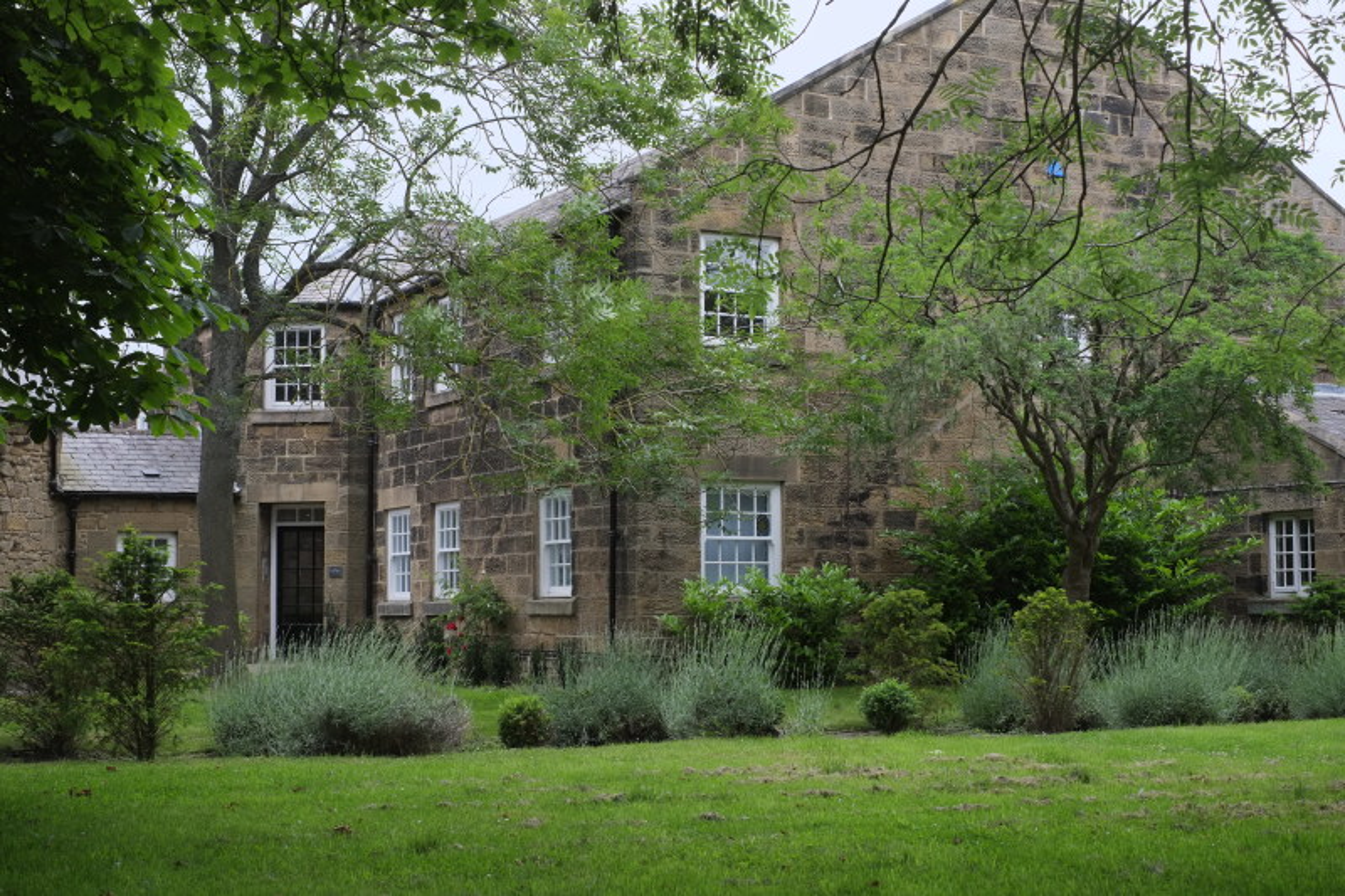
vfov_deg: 25.5
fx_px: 1980
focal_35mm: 53
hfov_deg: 37.5
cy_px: 448
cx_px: 672
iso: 800
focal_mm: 35
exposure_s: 1/240
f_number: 5.6
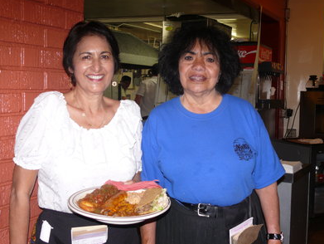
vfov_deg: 30.9
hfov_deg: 40.4
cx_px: 165
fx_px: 440
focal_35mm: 47
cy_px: 122
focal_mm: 9.7
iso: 100
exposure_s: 1/30
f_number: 3.2
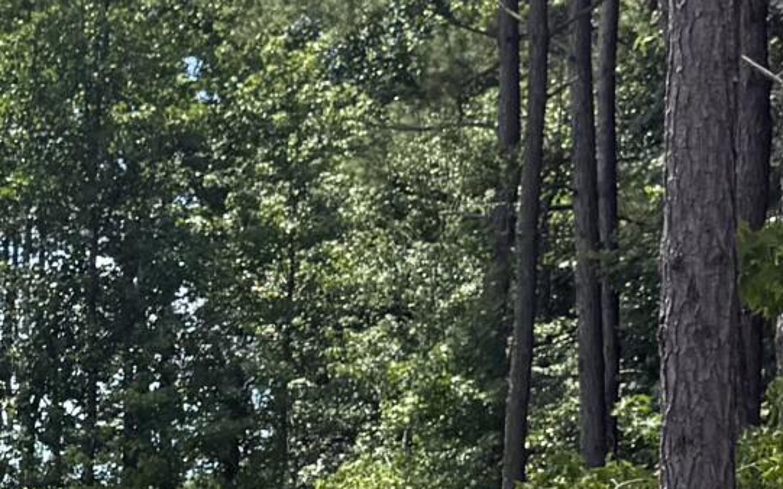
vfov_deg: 9.0
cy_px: 747
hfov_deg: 13.4
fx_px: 3009
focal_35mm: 141
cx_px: -585
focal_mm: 6.76
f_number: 1.78
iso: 100
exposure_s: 1/2801
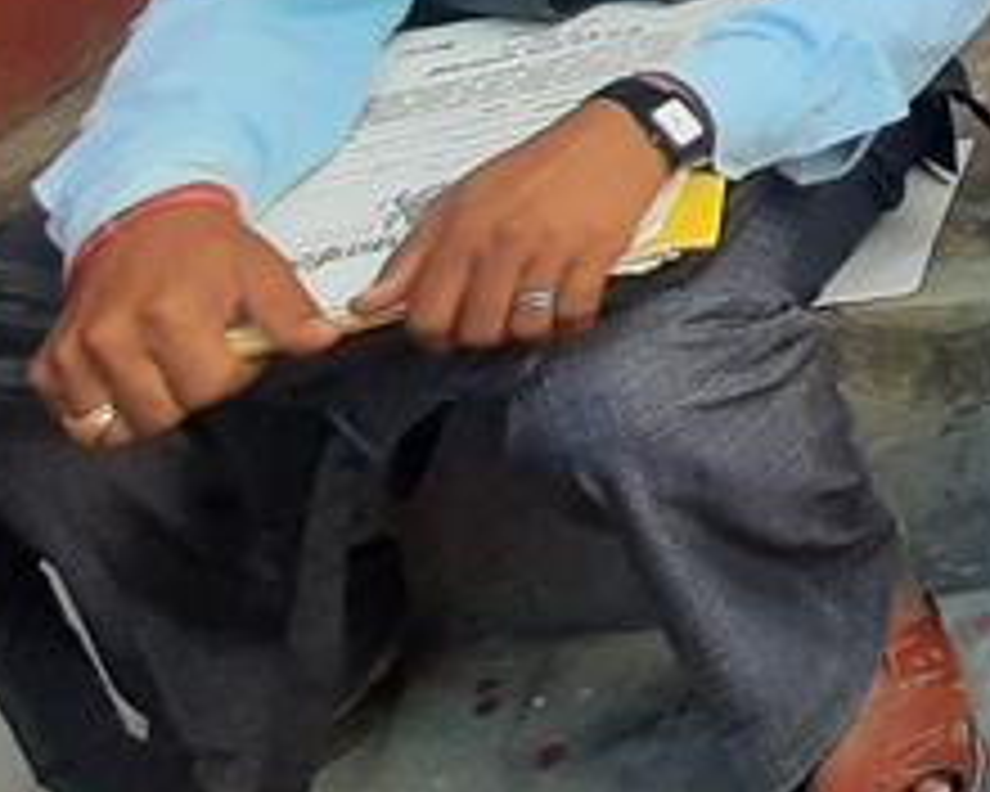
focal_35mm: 59
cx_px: 1809
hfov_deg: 21.0
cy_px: -608
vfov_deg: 19.6
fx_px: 1729
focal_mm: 1.42
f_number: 2.2
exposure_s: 1/147
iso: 40
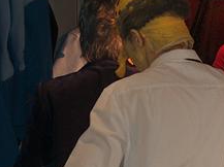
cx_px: 264
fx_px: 1622
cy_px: 39
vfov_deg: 5.9
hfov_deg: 7.8
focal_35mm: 251
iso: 100
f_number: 2.9
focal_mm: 20.29
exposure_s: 1/125
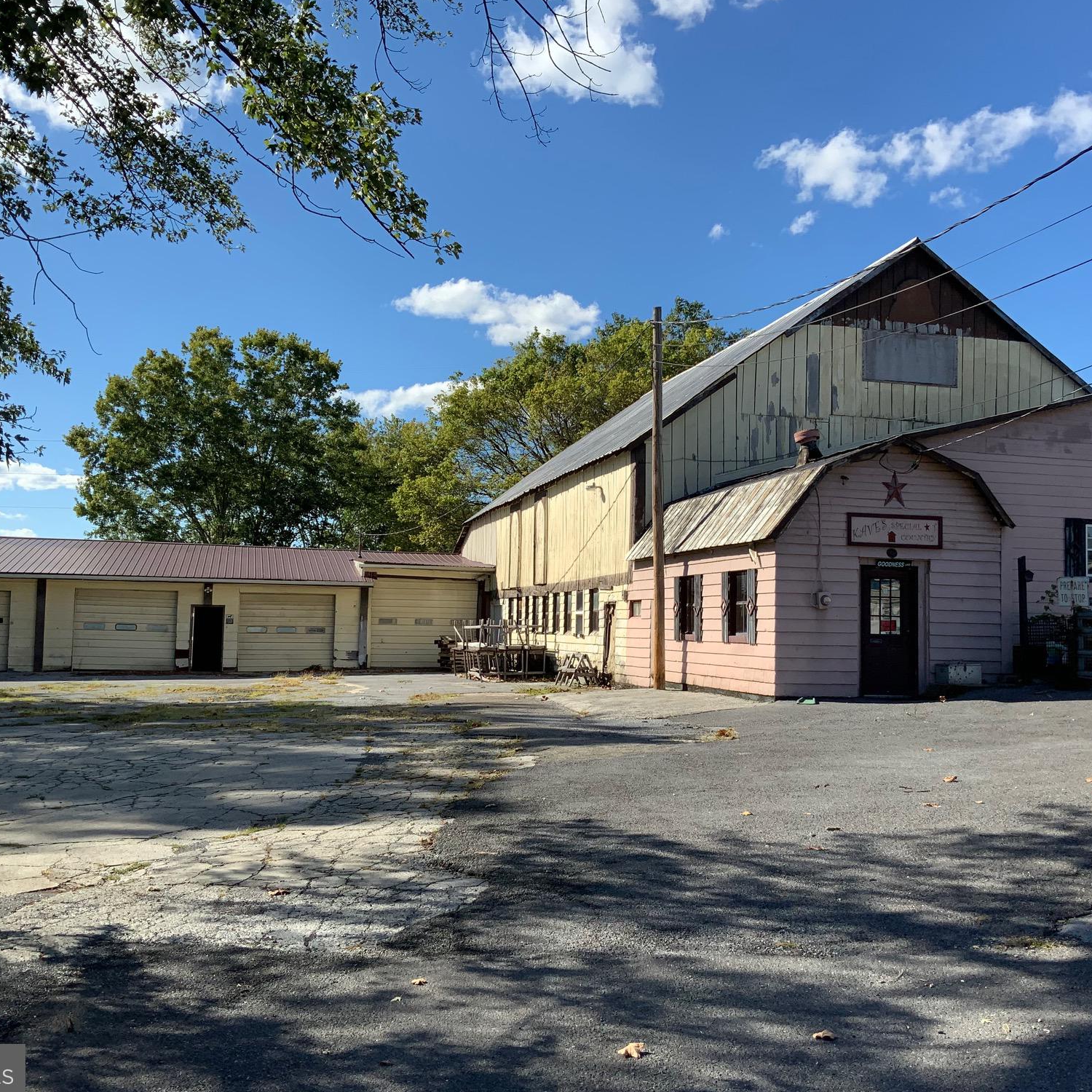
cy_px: 545
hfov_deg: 47.2
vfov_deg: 47.2
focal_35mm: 35
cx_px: 589
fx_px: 1249
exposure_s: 1/1675
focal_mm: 3
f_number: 1.8
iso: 16
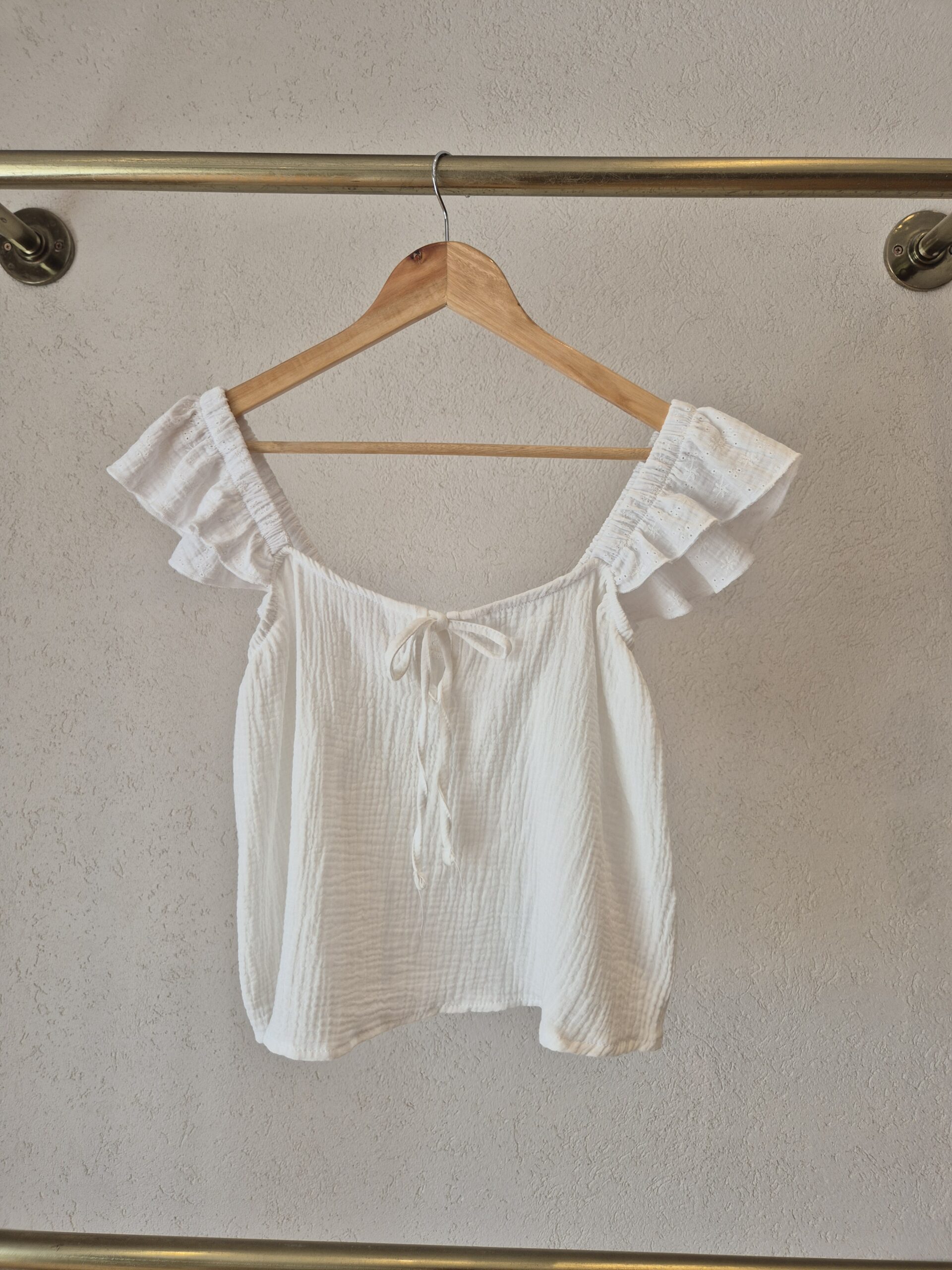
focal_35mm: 23
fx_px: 843
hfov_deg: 58.9
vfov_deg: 73.9
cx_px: 476
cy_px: 635
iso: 40
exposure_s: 1/180
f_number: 1.8
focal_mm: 5.4
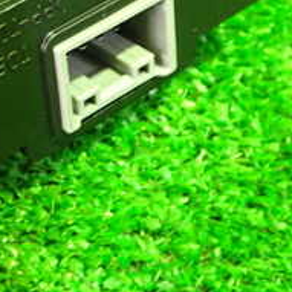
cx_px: 18
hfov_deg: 17.1
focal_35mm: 100
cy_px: 2
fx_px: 954
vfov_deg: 17.0
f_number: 2.5
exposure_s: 1/15
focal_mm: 6.37
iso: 800
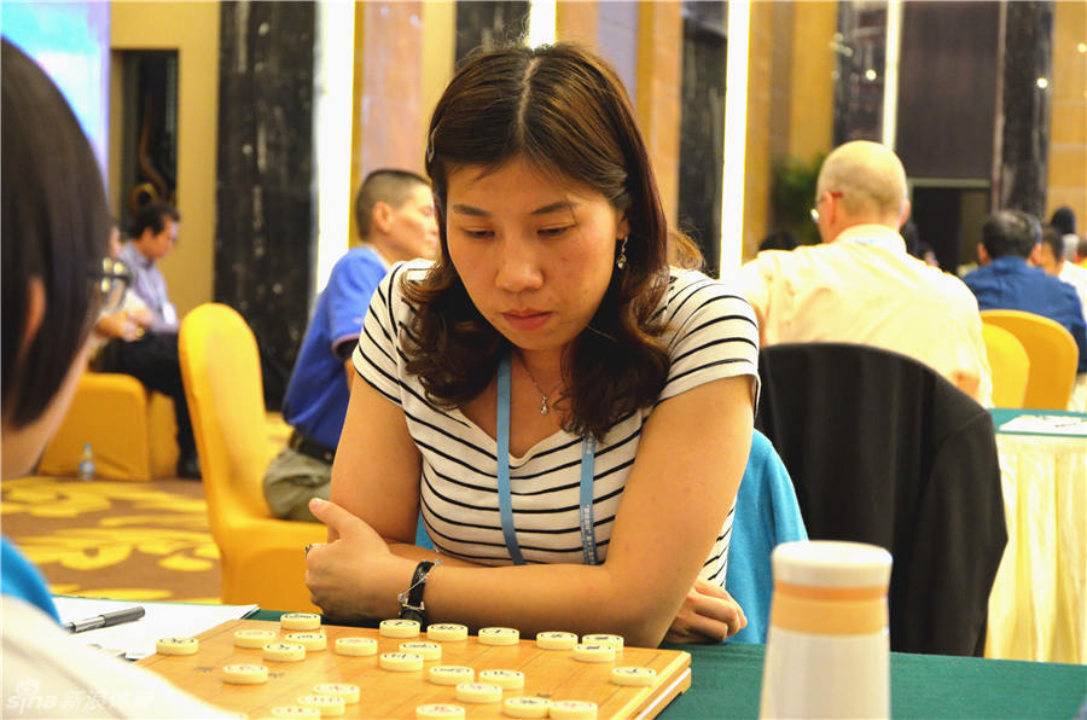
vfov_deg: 17.4
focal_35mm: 78
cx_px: 544
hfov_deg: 26.0
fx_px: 2350
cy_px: 360
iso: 2000
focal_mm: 52
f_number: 5
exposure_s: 1/30
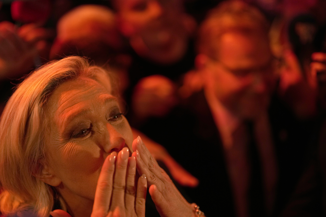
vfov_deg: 27.0
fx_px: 453
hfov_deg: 39.6
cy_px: 108
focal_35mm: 50
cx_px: 163
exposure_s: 1/1600
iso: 1250
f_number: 1.2
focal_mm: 50
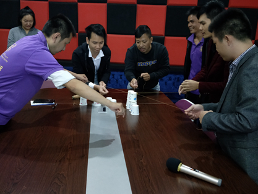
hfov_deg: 59.9
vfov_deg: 46.8
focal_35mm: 30
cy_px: 90
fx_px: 224
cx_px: 124
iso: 504
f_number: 1.7
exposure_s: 1/25
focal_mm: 4.27
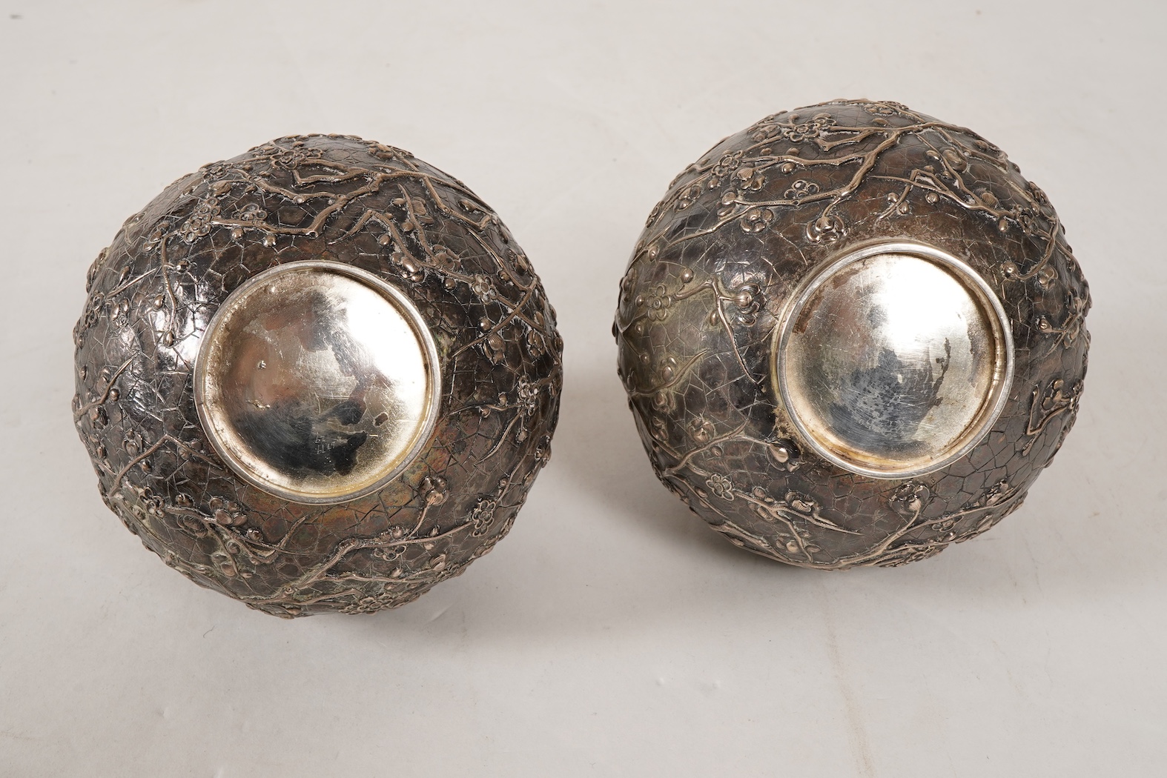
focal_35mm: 45
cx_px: 584
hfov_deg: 43.6
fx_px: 1459
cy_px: 389
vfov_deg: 29.9
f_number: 22
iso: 400
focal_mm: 30
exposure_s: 1/125
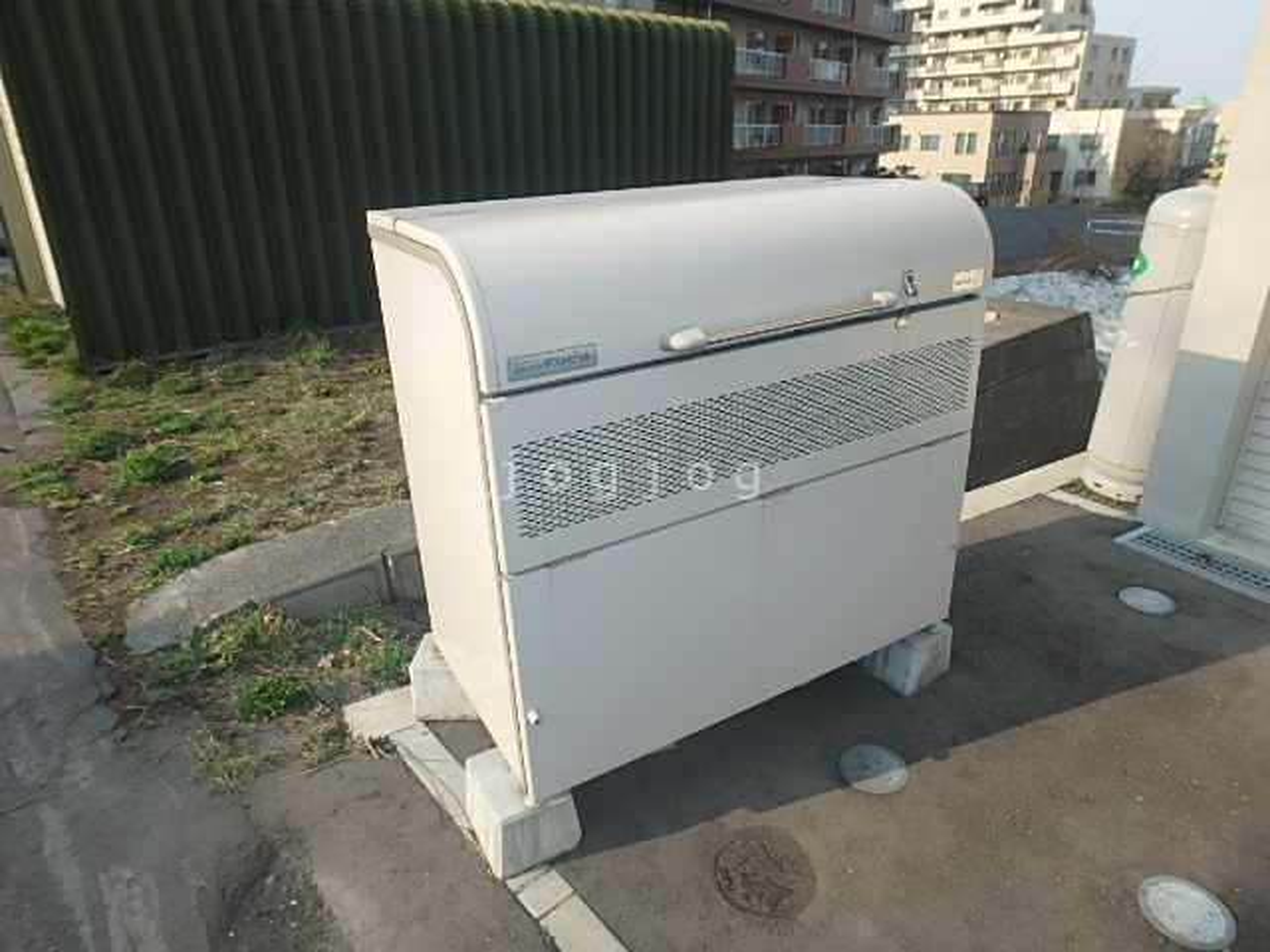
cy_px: 476
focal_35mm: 21
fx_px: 770
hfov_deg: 79.0
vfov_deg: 63.4
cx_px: 635
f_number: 3.5
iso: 125
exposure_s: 1/500
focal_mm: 3.7
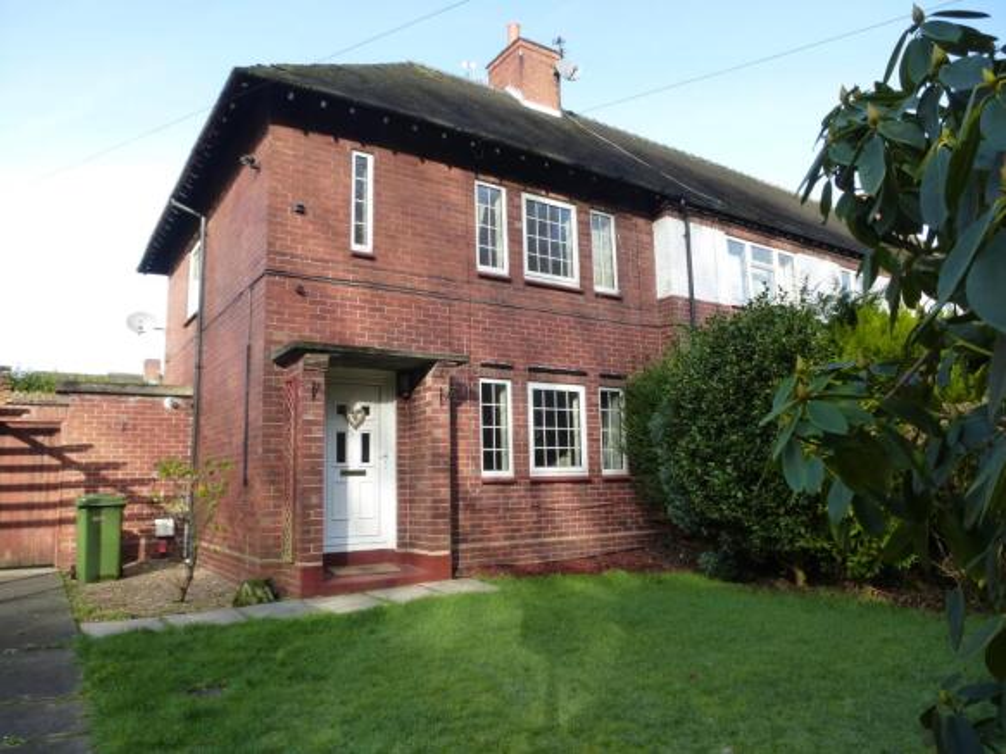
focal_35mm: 24
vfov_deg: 56.8
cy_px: 377
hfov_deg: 71.6
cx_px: 503
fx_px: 697
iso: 160
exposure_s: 1/200
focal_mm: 4.3
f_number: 4
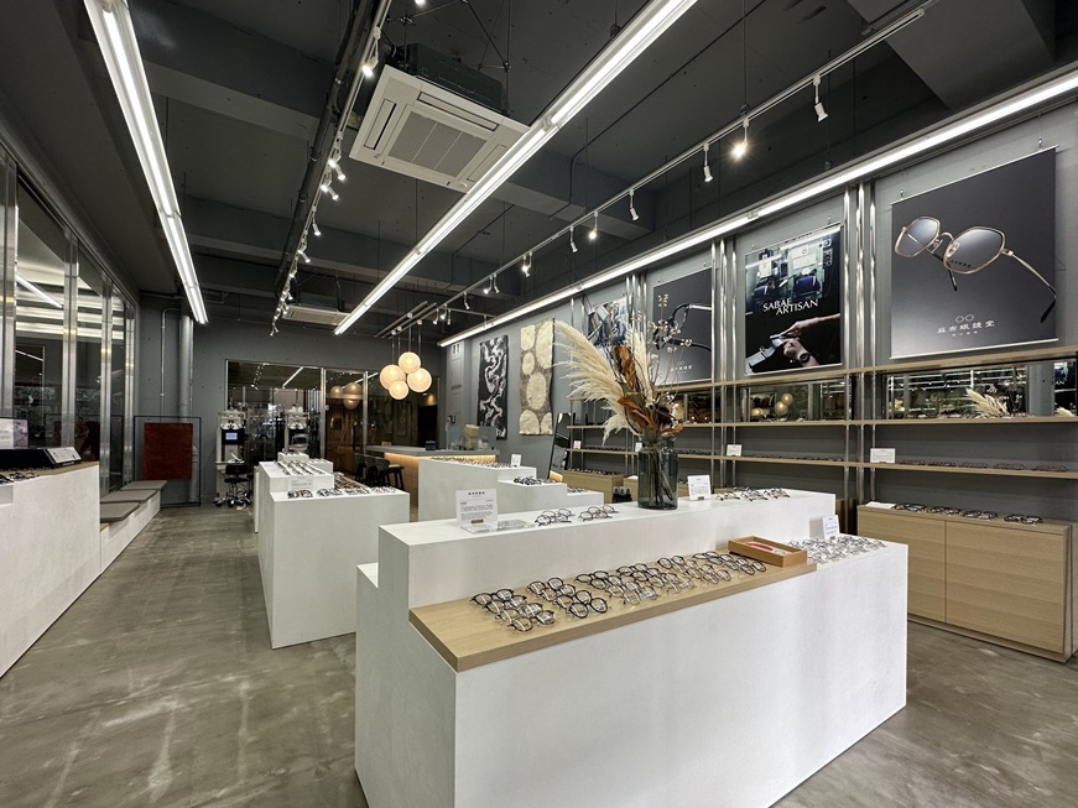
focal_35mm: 15
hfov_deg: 98.1
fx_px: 467
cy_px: 431
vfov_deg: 81.6
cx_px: 519
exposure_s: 1/120
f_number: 2.2
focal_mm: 2.22
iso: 80
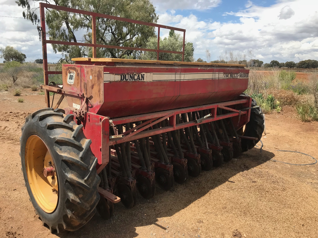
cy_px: 119
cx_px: 159
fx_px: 257
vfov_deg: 49.7
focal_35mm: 28
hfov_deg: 63.4
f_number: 1.8
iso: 20
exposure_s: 1/2083
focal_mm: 3.99
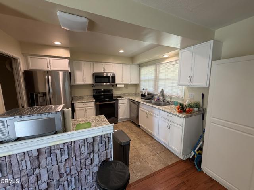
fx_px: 103
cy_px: 95
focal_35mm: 14
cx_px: 127
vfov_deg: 85.7
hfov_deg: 102.1
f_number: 2.2
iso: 250
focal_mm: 2.22
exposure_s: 1/120
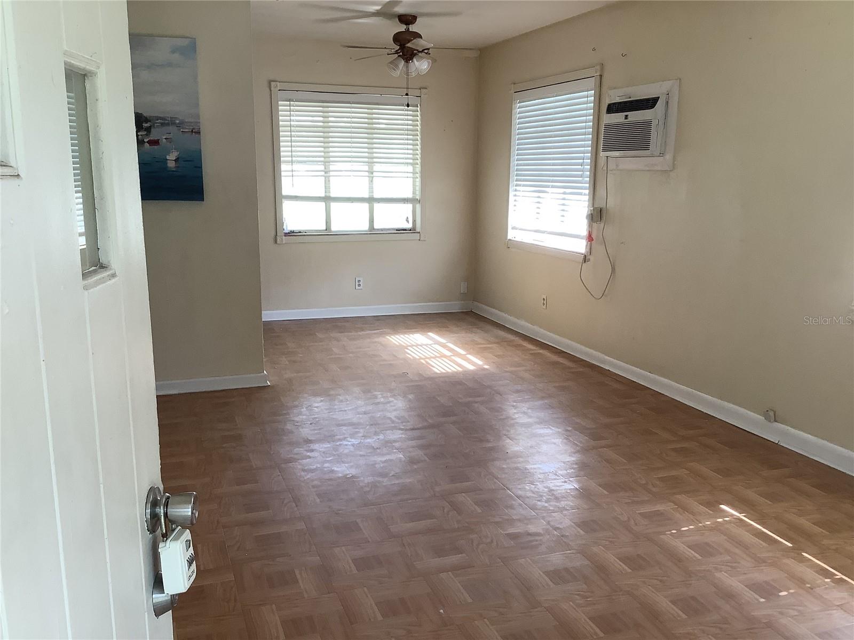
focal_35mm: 31
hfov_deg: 58.4
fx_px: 765
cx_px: 427
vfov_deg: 45.4
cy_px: 320
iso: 50
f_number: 2.4
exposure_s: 1/60
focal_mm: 3.3
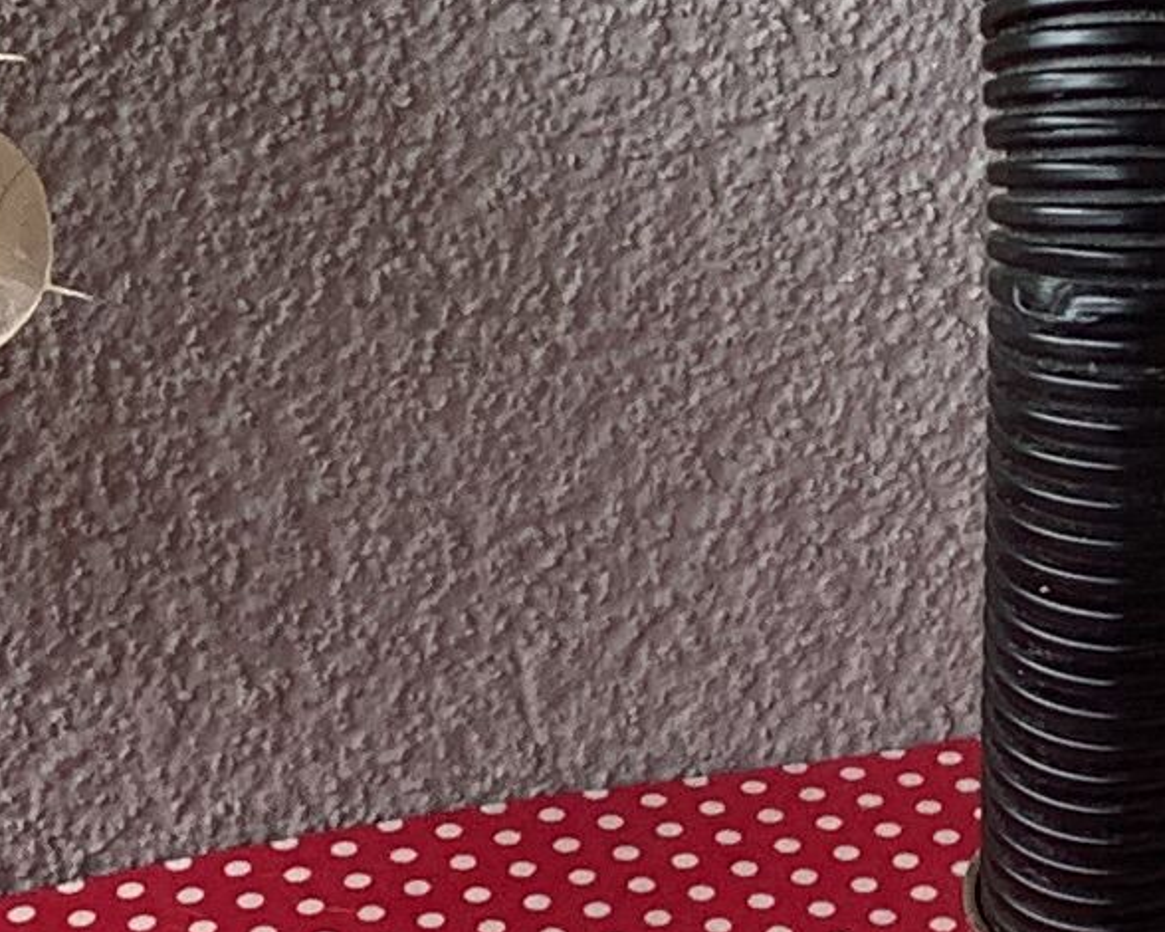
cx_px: 1250
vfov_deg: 9.1
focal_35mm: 168
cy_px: 36
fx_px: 5791
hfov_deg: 11.3
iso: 25
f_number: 2.4
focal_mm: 3.3
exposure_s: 1/150
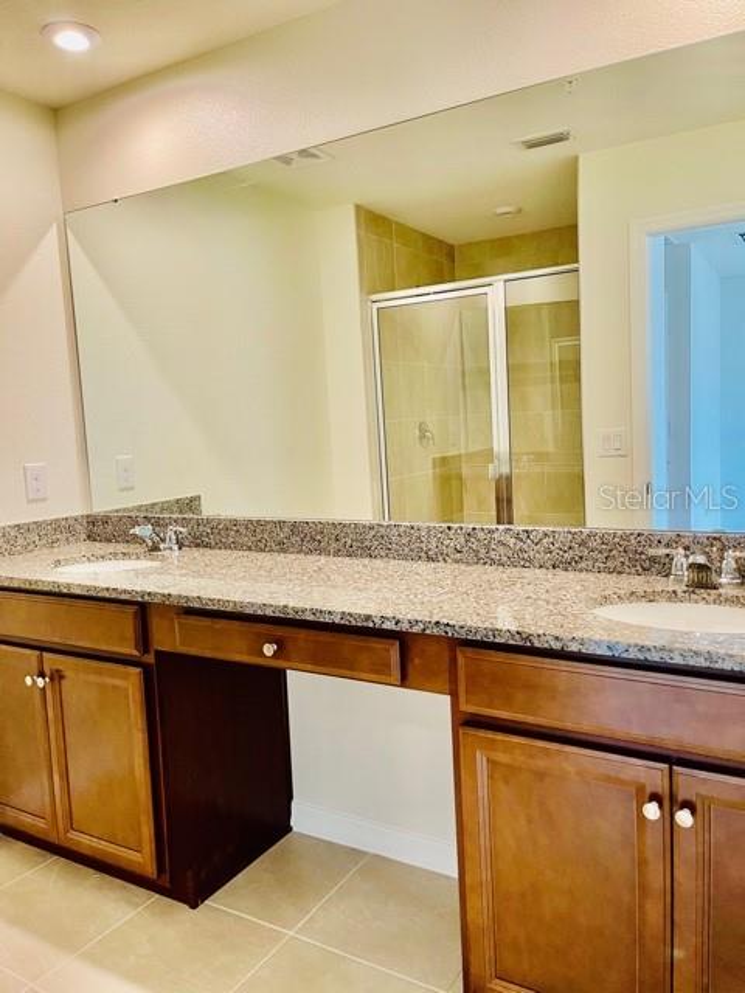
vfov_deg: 67.3
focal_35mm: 26
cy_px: 496
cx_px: 372
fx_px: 746
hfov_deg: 53.1
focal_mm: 5.1
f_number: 1.6
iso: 100
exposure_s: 1/60
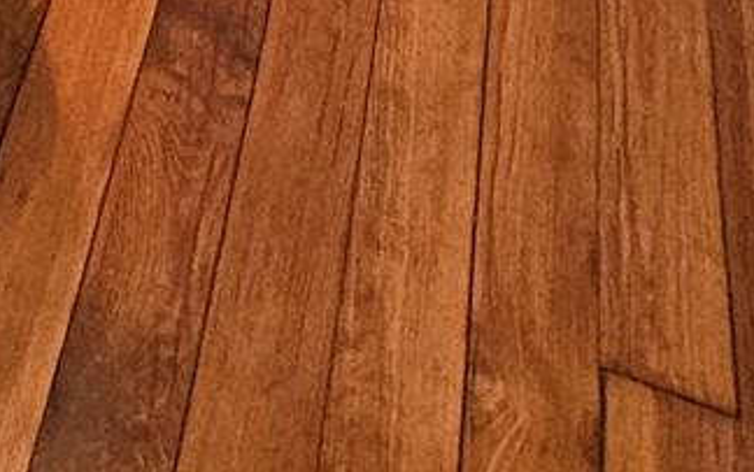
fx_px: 1789
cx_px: -156
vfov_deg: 8.7
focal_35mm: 87
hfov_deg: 22.0
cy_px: -1309
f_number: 2.2
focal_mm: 2.2
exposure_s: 1/30
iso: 400
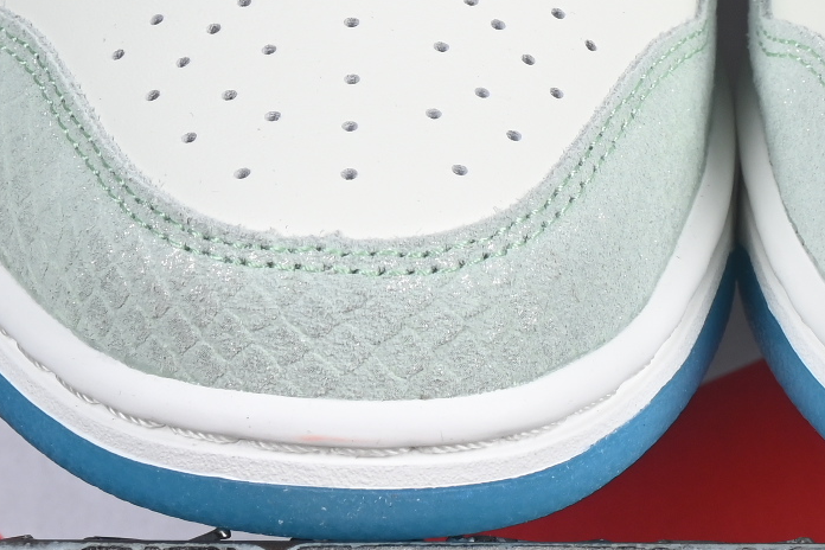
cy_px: -122
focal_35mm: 300
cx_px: 663
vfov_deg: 4.6
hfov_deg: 6.9
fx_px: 6874
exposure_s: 1/80
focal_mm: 50
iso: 160
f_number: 8
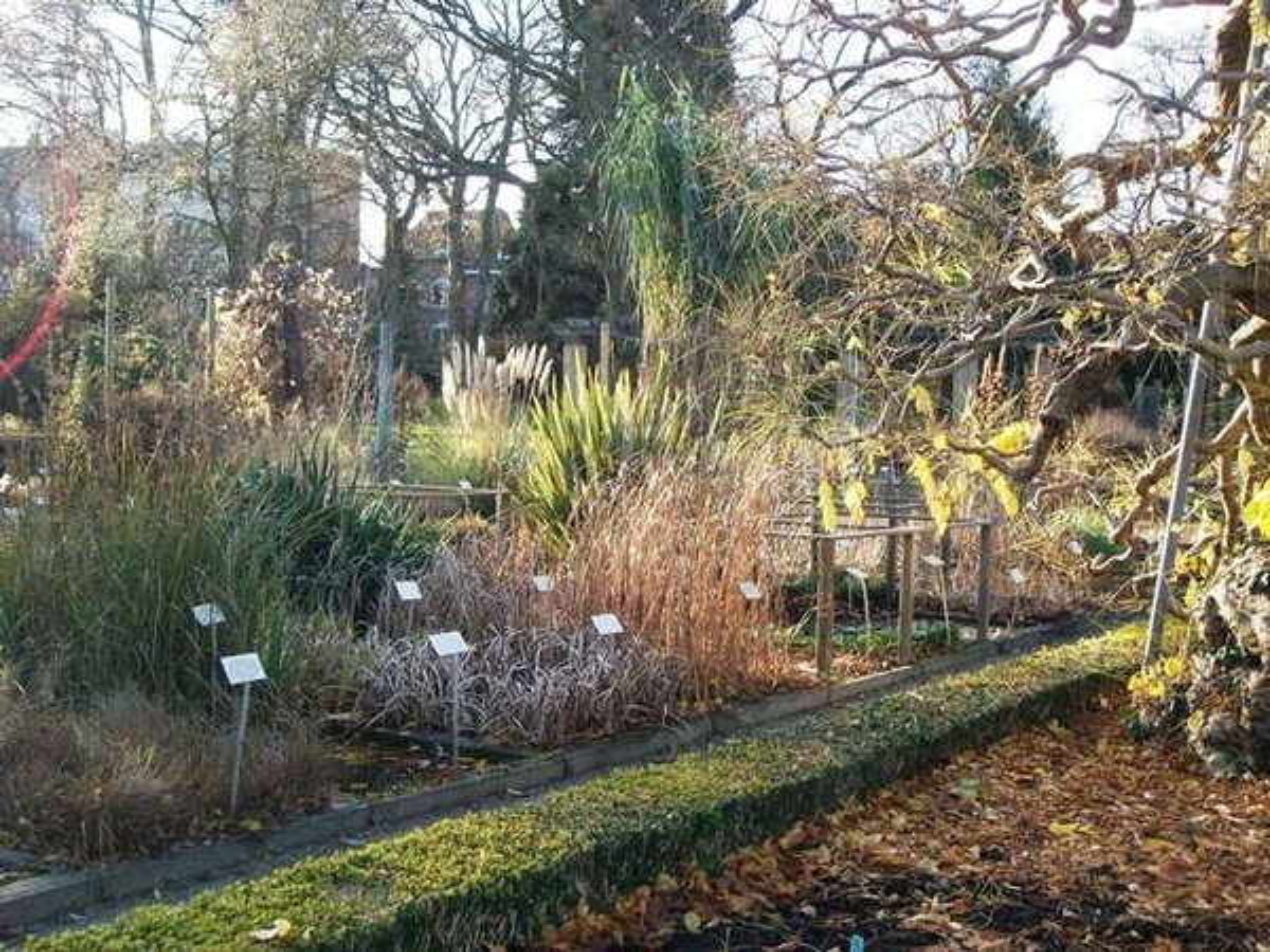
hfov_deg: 38.2
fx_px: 1834
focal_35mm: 50
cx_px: 635
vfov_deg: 29.1
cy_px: 476
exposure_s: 1/125
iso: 80
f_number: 3.6
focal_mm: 8.8
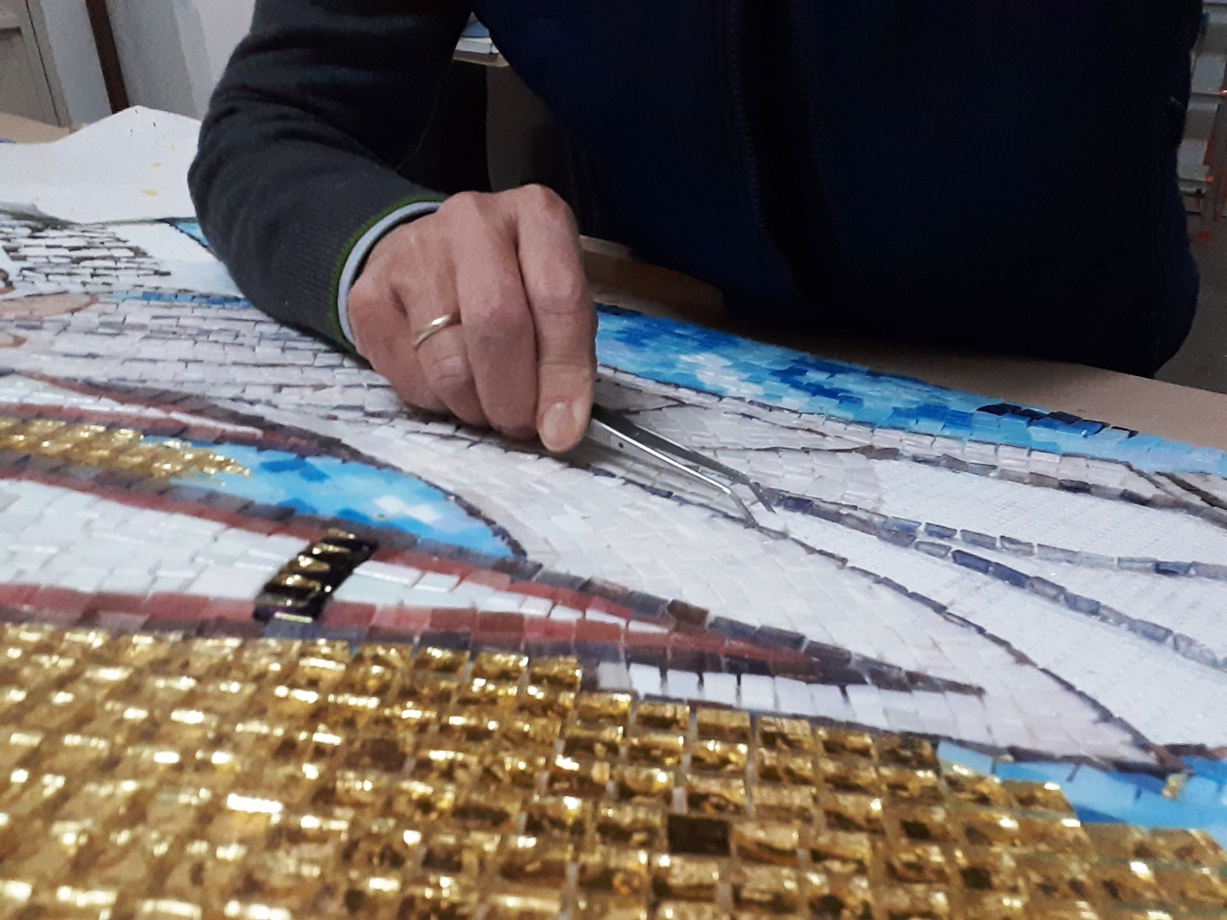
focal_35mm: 31
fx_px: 1099
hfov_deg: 58.4
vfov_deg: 45.4
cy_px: 460
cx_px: 614
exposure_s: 1/50
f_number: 2
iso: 400
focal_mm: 2.61
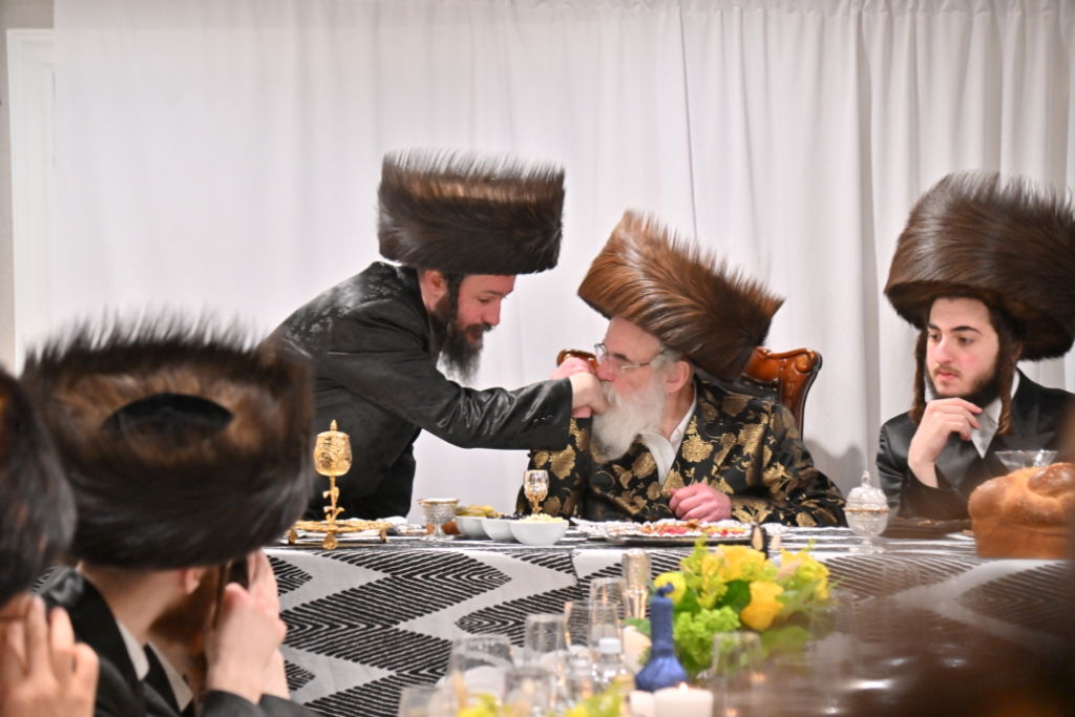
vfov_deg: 14.0
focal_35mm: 98
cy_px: 358
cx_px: 538
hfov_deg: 20.8
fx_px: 2927
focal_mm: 98
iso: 1250
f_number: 4
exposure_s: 1/250
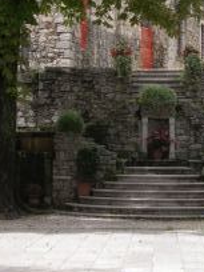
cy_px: 55
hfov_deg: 10.9
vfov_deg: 14.4
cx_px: 148
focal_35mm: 136
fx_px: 1069
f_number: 6
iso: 80
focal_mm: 12.8
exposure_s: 1/125
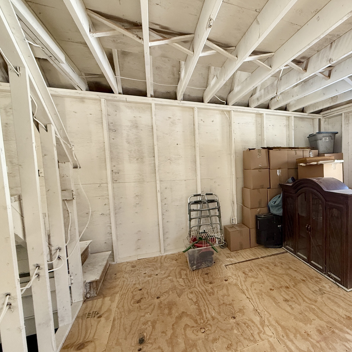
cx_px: 282
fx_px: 242
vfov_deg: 72.1
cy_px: 184
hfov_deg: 65.6
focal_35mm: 21
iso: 250
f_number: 2.2
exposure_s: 1/99
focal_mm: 2.22
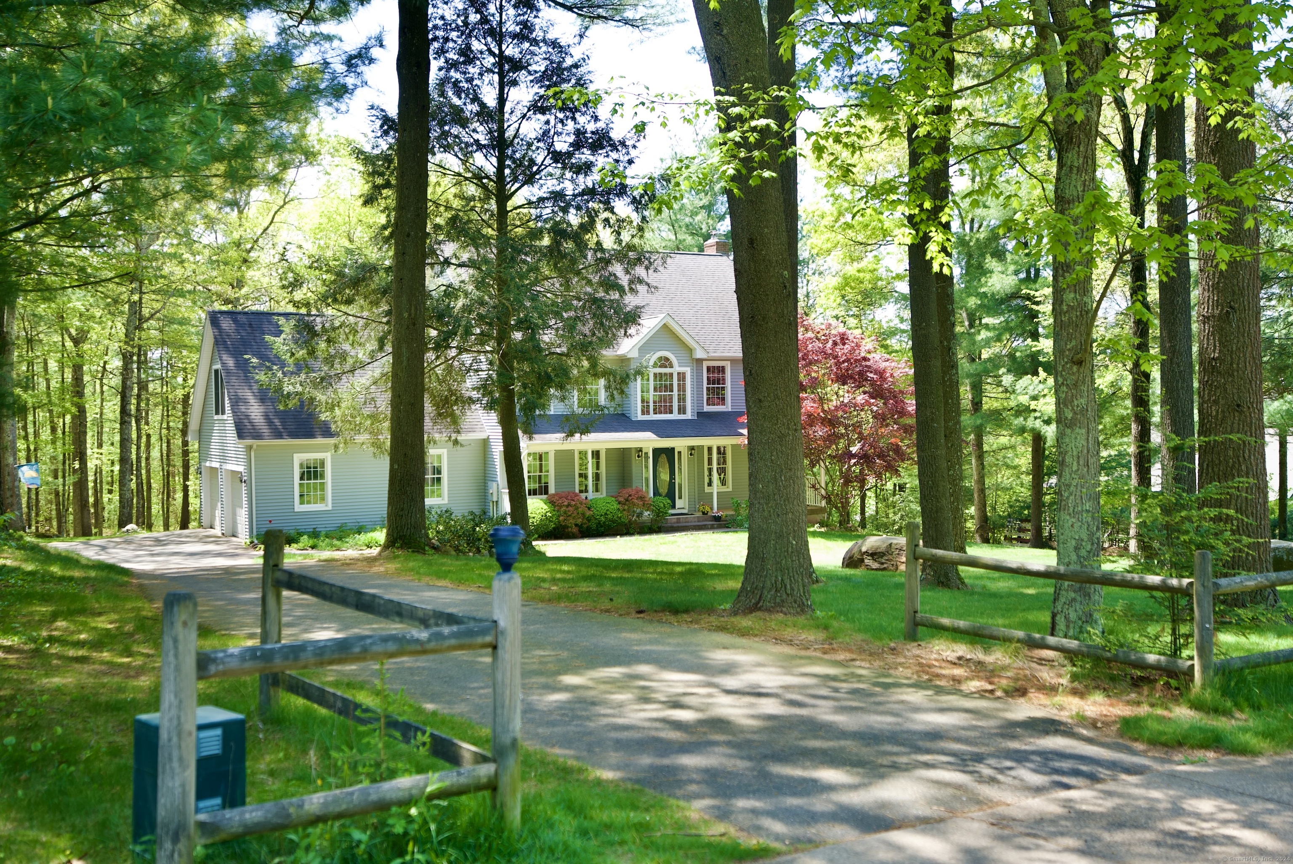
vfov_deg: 37.9
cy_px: 432
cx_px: 646
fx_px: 1258
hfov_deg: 54.4
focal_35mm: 35
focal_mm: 35
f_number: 2.8
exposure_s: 1/160
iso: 80
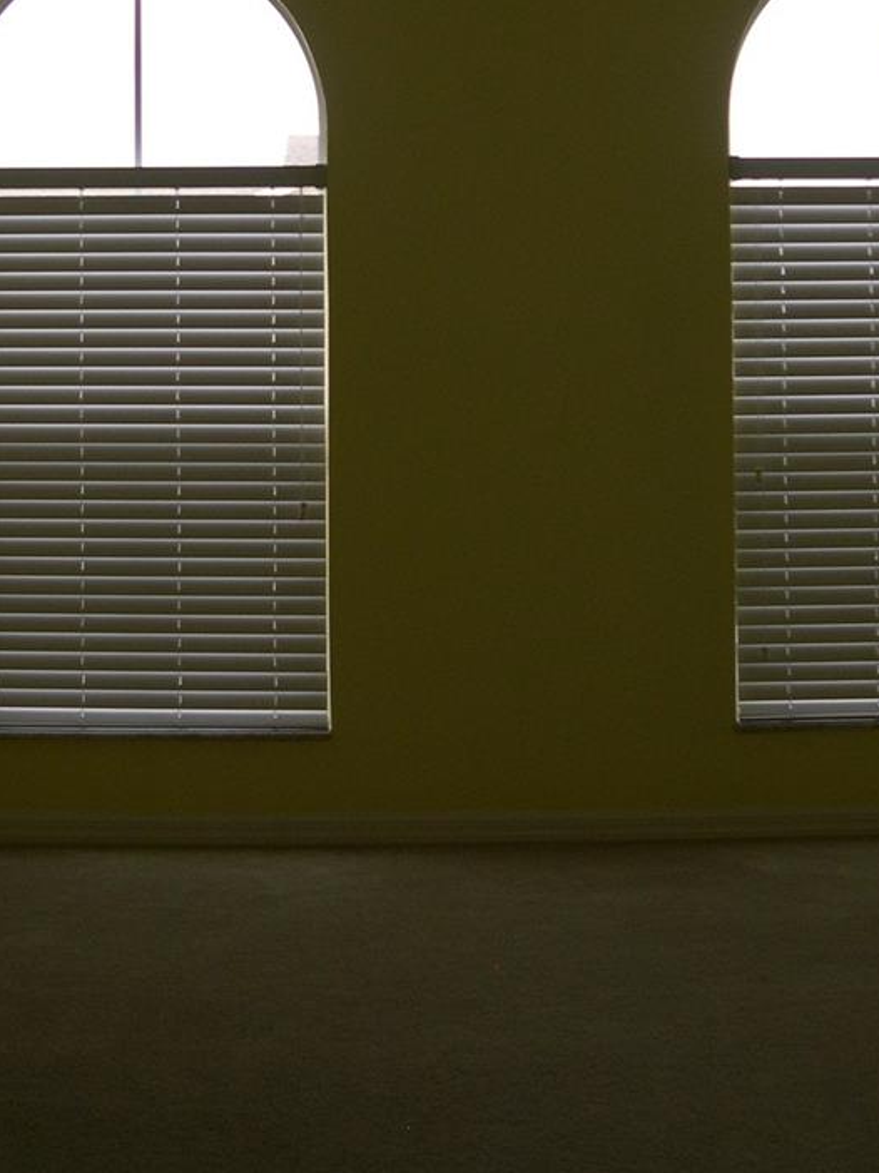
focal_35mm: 65
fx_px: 2202
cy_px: 197
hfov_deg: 22.6
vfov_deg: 29.0
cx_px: 399
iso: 100
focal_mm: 8
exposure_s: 1/217
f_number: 2.8
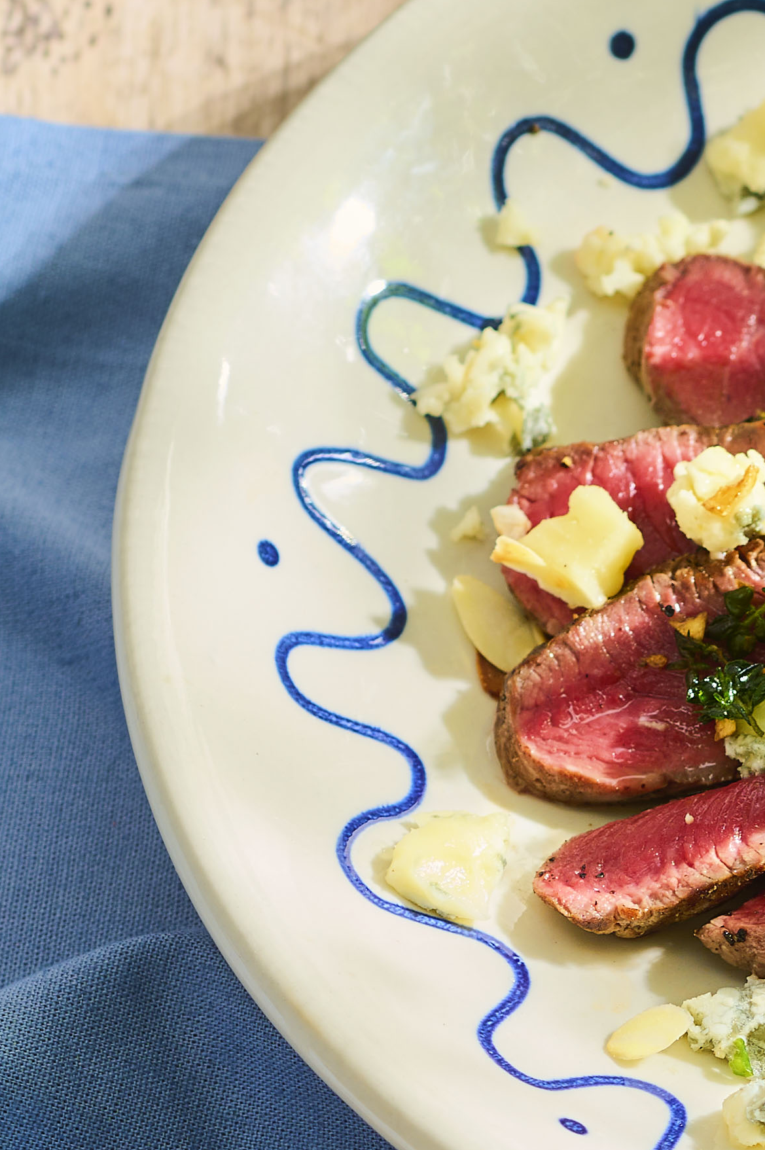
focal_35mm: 290
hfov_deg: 4.7
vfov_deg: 7.1
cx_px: 1078
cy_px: 785
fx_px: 9256
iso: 100
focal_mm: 85
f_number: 6
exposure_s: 1/125
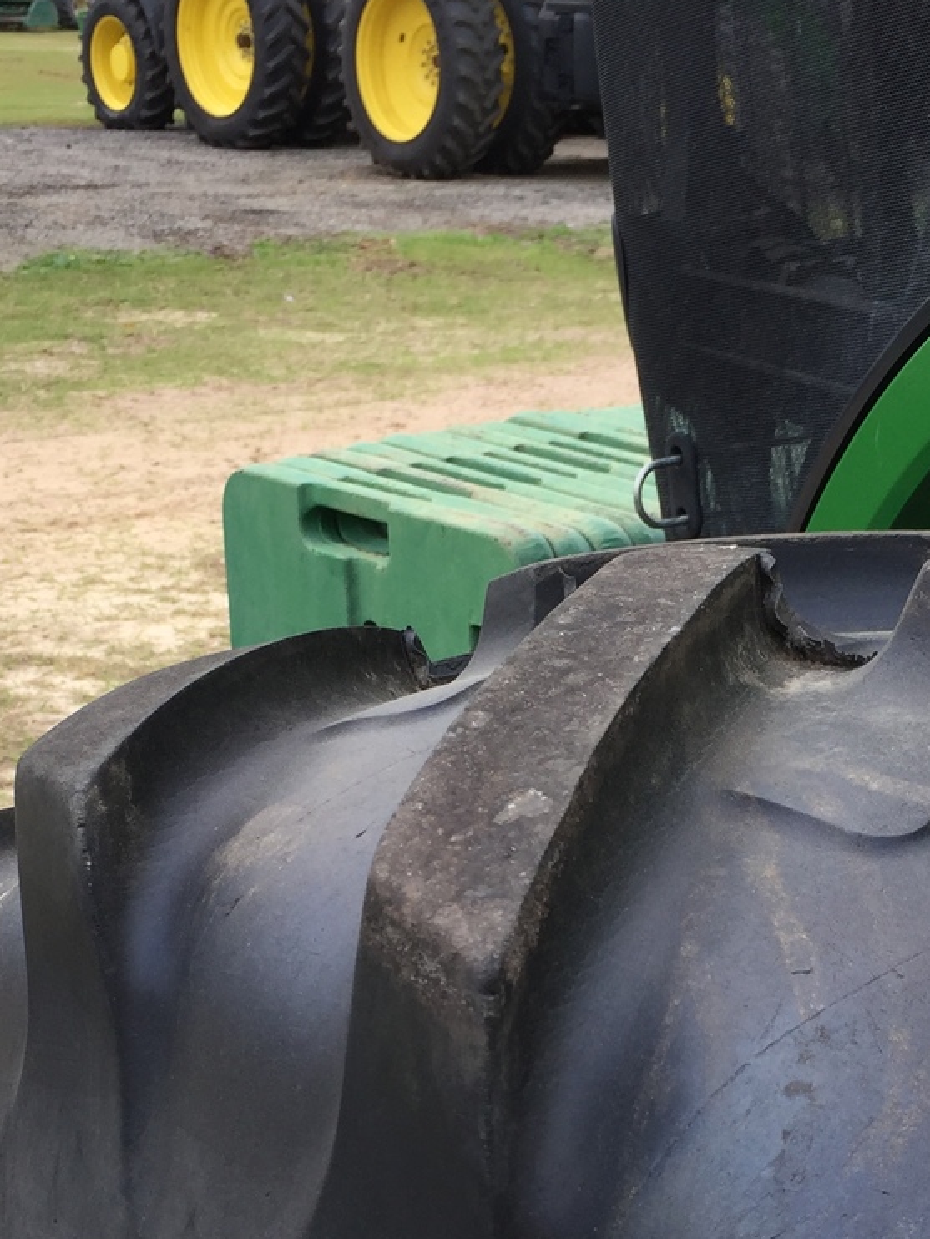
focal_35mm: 60
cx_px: 588
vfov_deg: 31.7
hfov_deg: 24.4
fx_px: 2148
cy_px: 912
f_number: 2.2
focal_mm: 4.15
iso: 32
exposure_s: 1/257
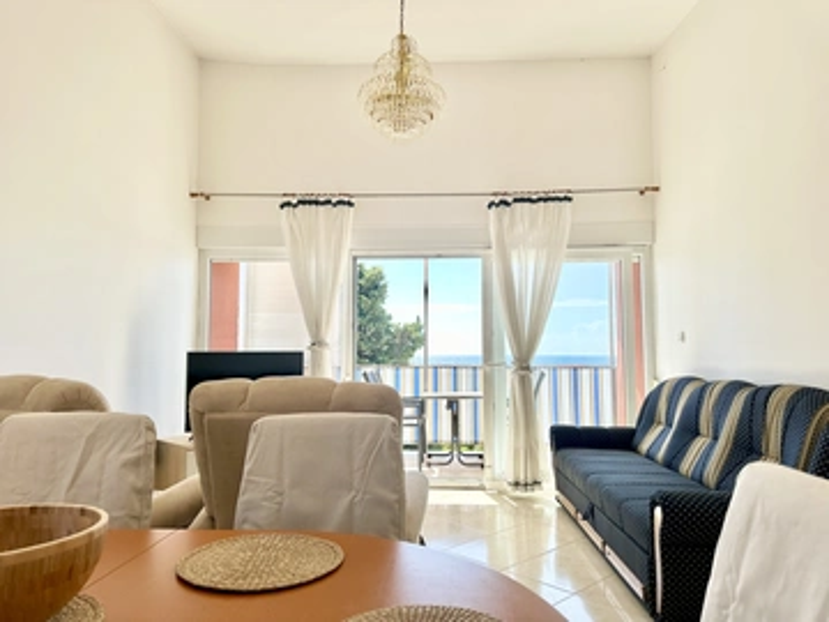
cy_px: 311
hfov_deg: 71.6
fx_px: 575
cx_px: 414
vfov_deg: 56.8
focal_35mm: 24
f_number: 1.78
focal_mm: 6.86
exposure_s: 1/887
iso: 80
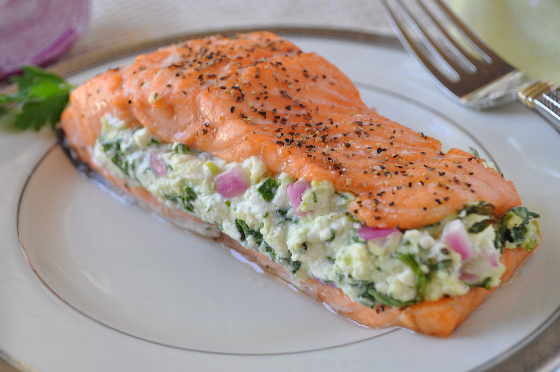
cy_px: 186
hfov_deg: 37.9
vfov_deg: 25.7
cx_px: 280
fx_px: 816
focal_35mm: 52
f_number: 5.6
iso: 450
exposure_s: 1/60
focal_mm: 35
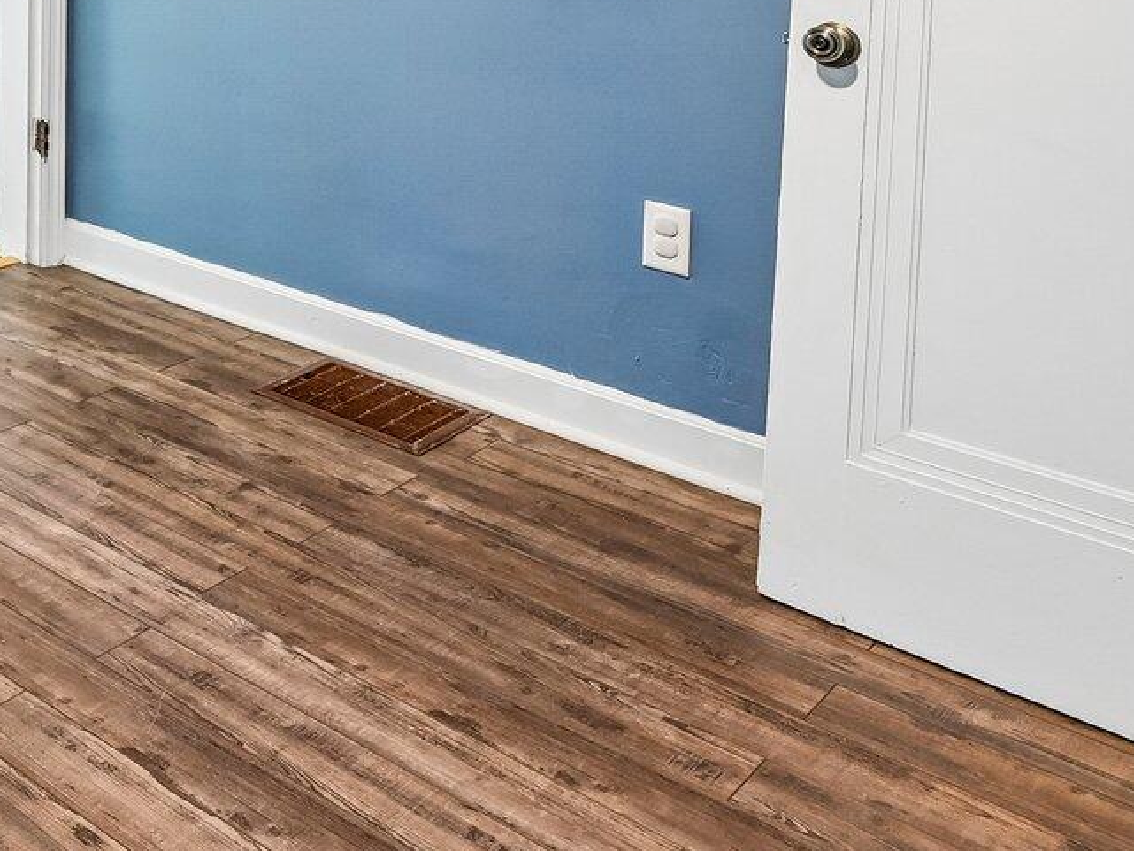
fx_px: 1409
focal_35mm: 43
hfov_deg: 34.7
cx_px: -234
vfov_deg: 28.6
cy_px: -206
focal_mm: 14
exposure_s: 1/4
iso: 400
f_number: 4.8
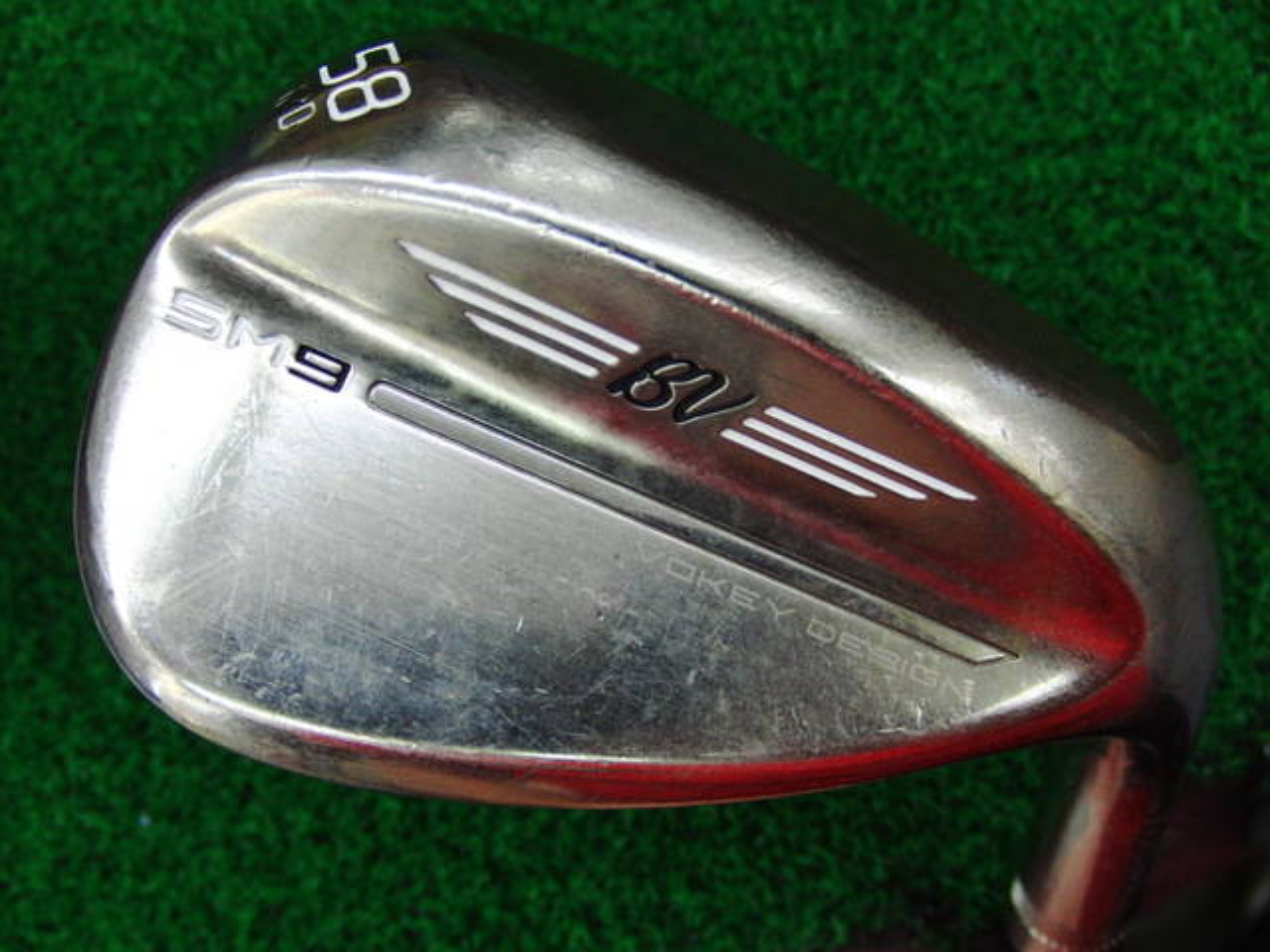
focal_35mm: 37
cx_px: 635
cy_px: 476
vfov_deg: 38.7
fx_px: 1357
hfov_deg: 50.1
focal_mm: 6.42
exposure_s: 1/80
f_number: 3.6
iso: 250
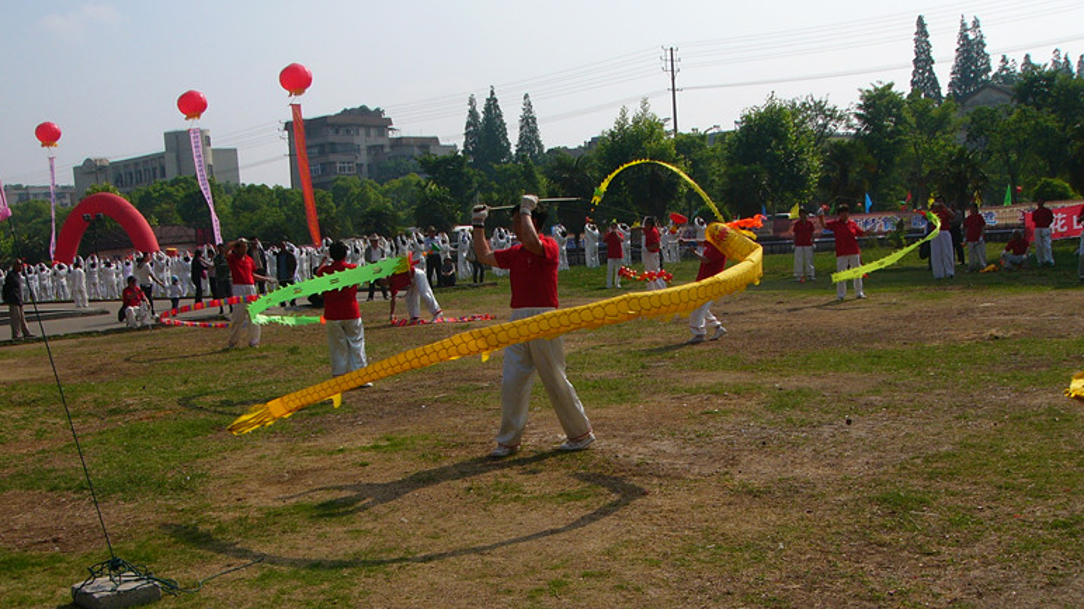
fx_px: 1265
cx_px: 539
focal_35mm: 44
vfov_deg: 27.0
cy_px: 389
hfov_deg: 46.4
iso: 50
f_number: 4
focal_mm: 6.5
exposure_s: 1/1000
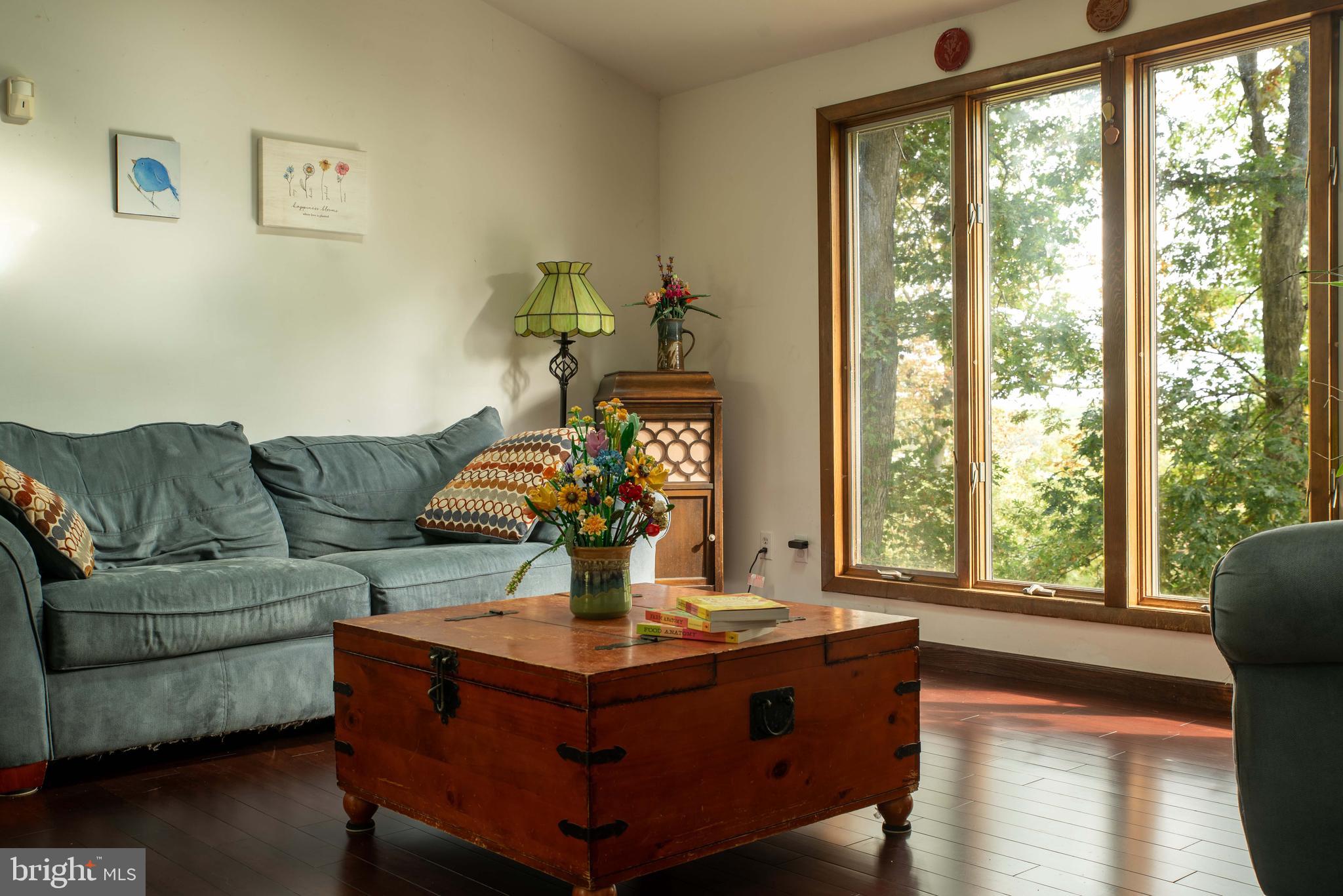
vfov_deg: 36.9
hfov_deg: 53.1
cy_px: 448
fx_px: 1343
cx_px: 672
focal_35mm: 36
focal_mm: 36
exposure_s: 1/10
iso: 100
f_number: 7.1
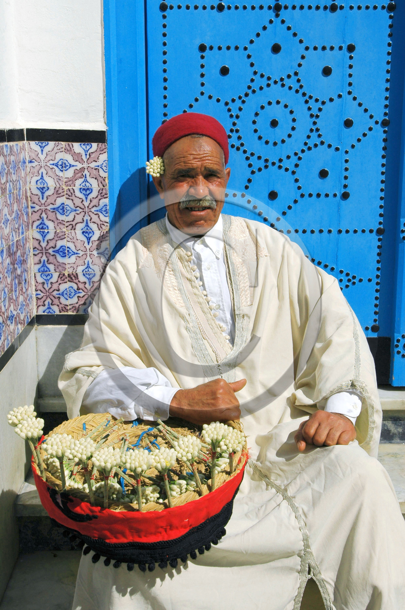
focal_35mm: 45
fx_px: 761
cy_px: 305
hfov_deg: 29.8
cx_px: 202
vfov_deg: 43.6
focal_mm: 30
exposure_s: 1/500
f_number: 11
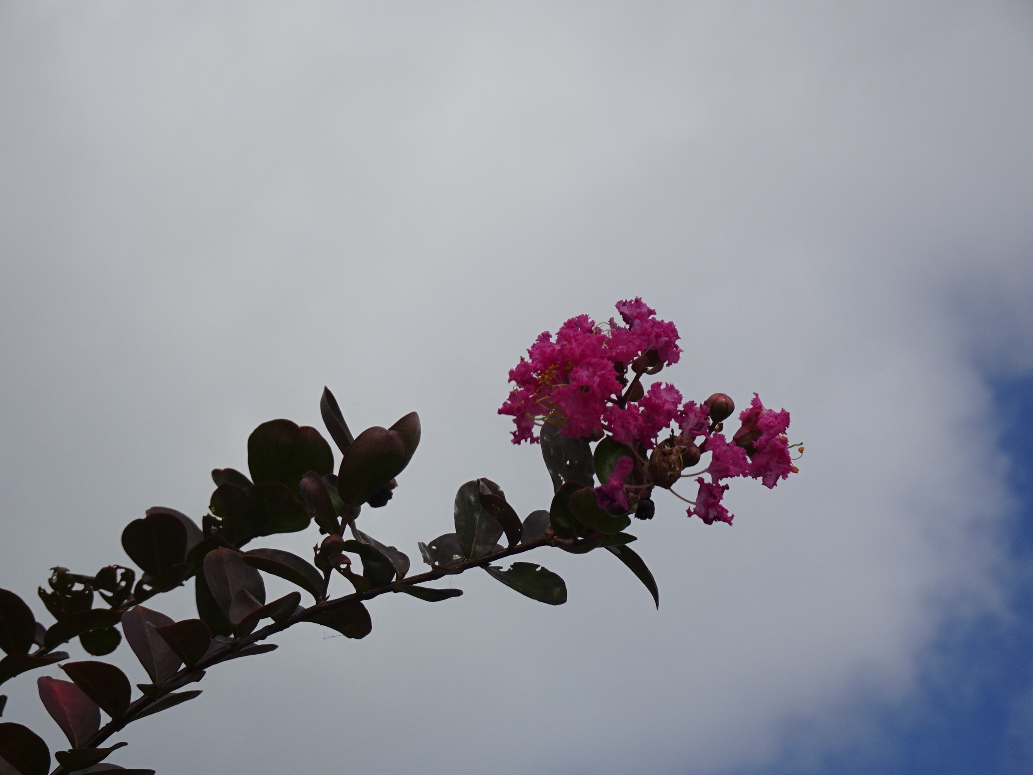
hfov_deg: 13.9
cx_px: 516
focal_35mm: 142
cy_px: 388
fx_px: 4238
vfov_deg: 10.4
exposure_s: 1/800
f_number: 5.6
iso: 80
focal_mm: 22.53
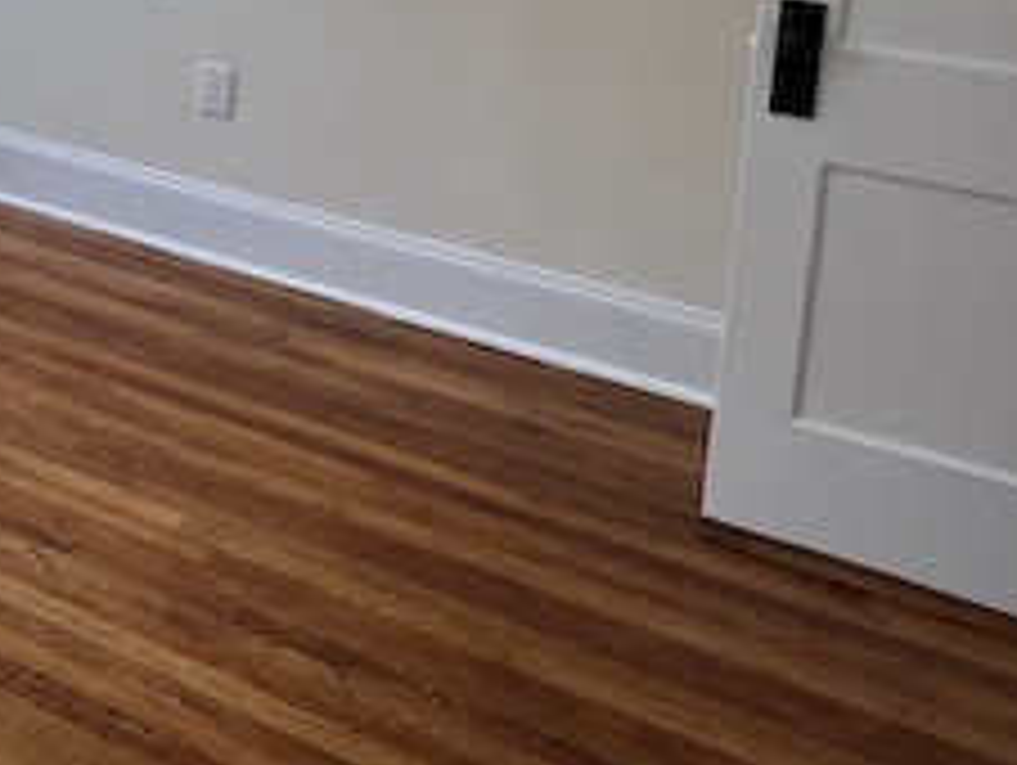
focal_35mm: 46
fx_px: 1353
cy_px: -148
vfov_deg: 27.8
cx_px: -144
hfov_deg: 34.6
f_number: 1.8
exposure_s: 1/120
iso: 40
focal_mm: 1.57
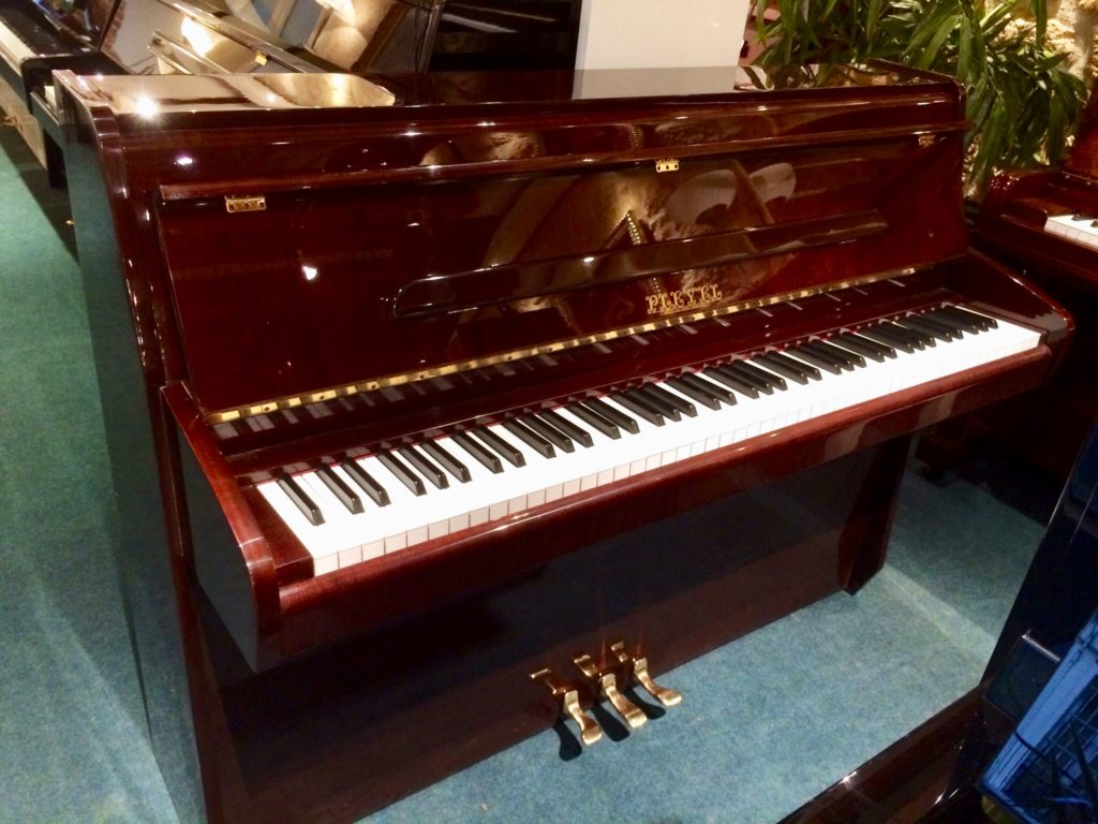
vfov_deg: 46.8
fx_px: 952
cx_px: 549
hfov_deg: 60.0
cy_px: 412
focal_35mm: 30
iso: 320
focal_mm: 4.12
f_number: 2.2
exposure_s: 1/24
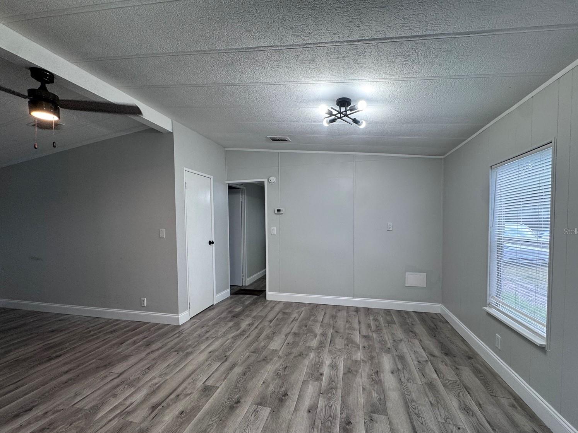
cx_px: 291
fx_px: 250
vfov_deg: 81.6
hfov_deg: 98.2
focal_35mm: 15
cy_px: 231
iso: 125
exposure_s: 1/120
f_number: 2.2
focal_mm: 2.22
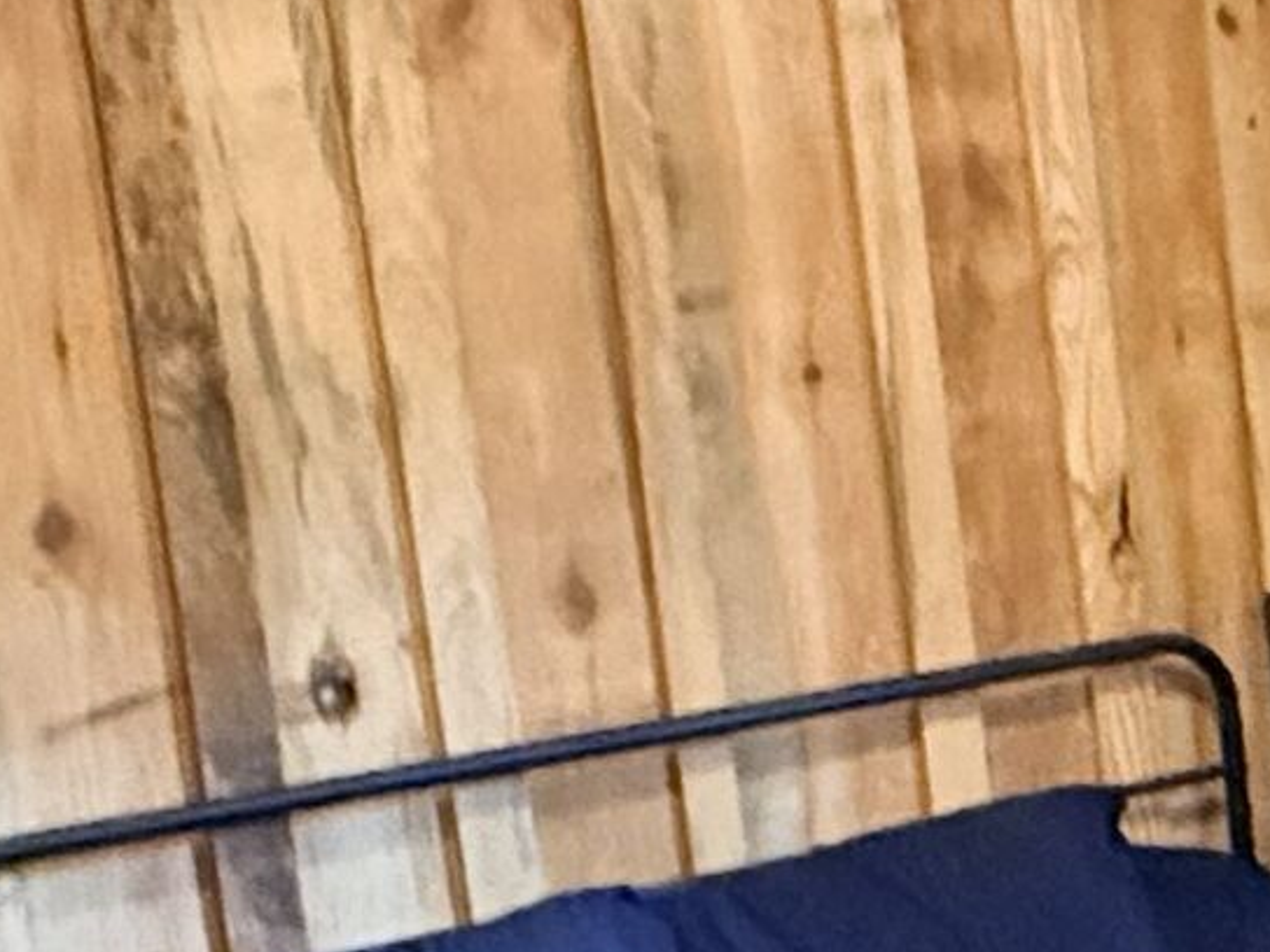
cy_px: 709
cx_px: 1616
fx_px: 2898
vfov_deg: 18.5
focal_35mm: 79
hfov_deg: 22.3
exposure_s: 1/40
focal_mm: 2.22
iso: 1600
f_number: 2.2
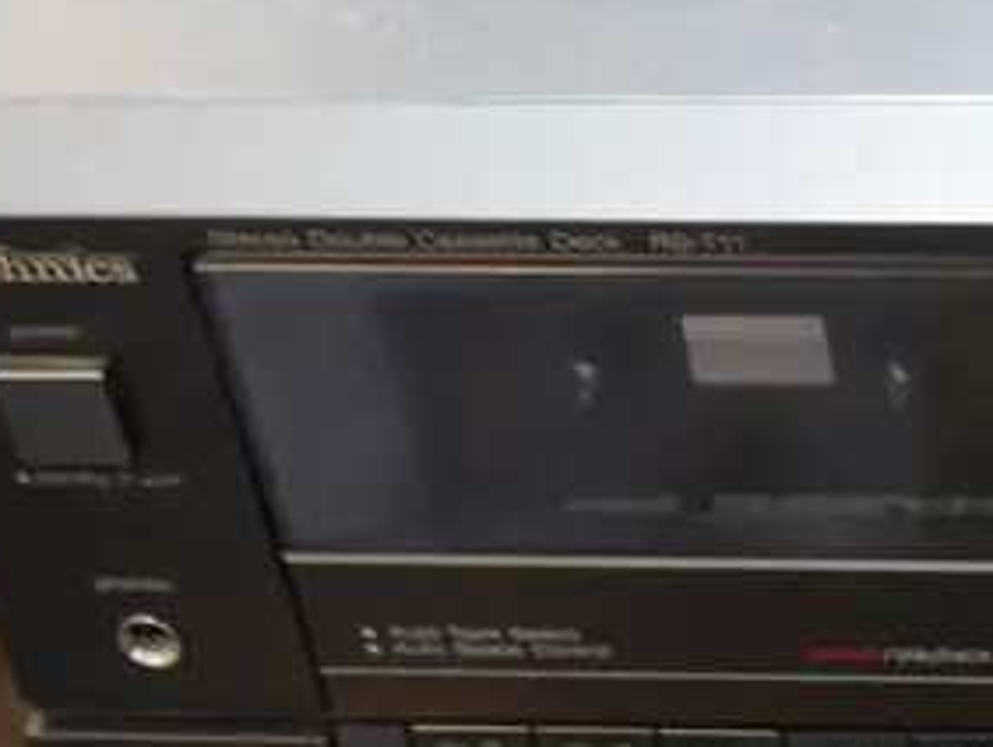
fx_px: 4163
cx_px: 1419
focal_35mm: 145
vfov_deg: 10.2
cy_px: 654
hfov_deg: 13.0
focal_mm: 20
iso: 1000
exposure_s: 1/60
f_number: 4.4
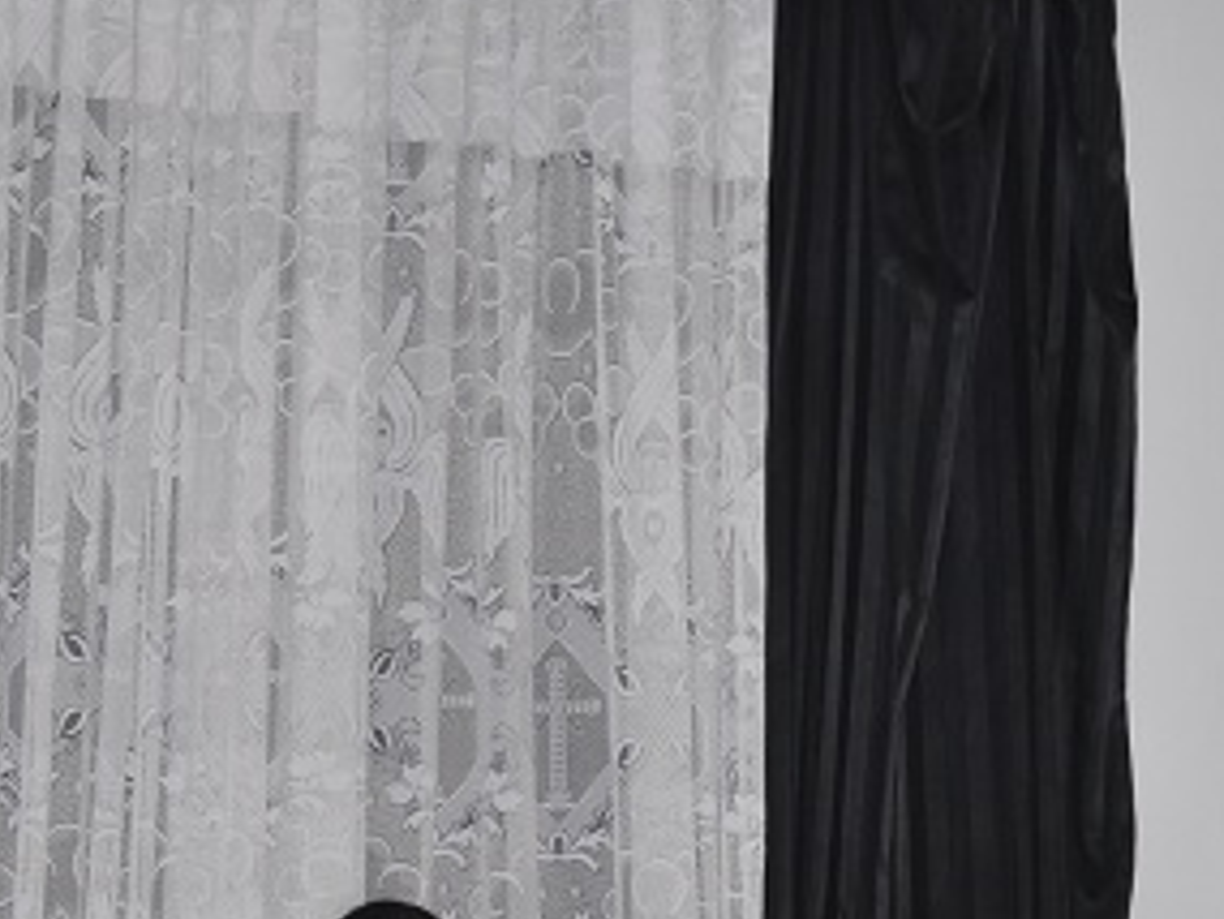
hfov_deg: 9.3
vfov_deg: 6.9
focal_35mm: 212
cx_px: 1250
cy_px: 1346
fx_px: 7500
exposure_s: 1/60
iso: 200
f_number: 2.8
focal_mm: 35
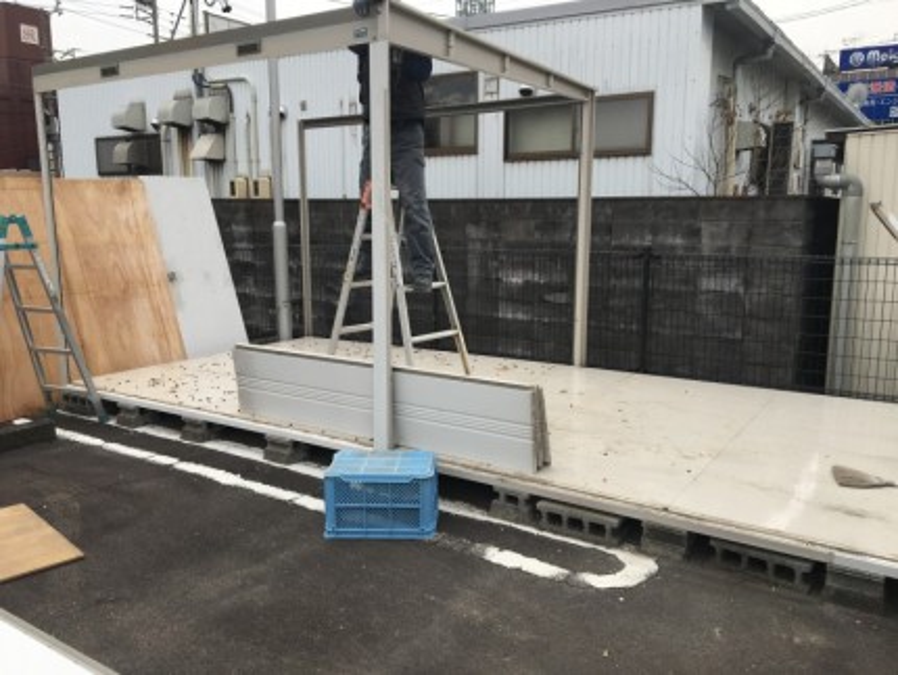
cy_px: 338
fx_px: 753
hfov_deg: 61.6
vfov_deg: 48.3
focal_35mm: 29
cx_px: 449
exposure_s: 1/974
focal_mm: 4.15
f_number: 2.2
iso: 25
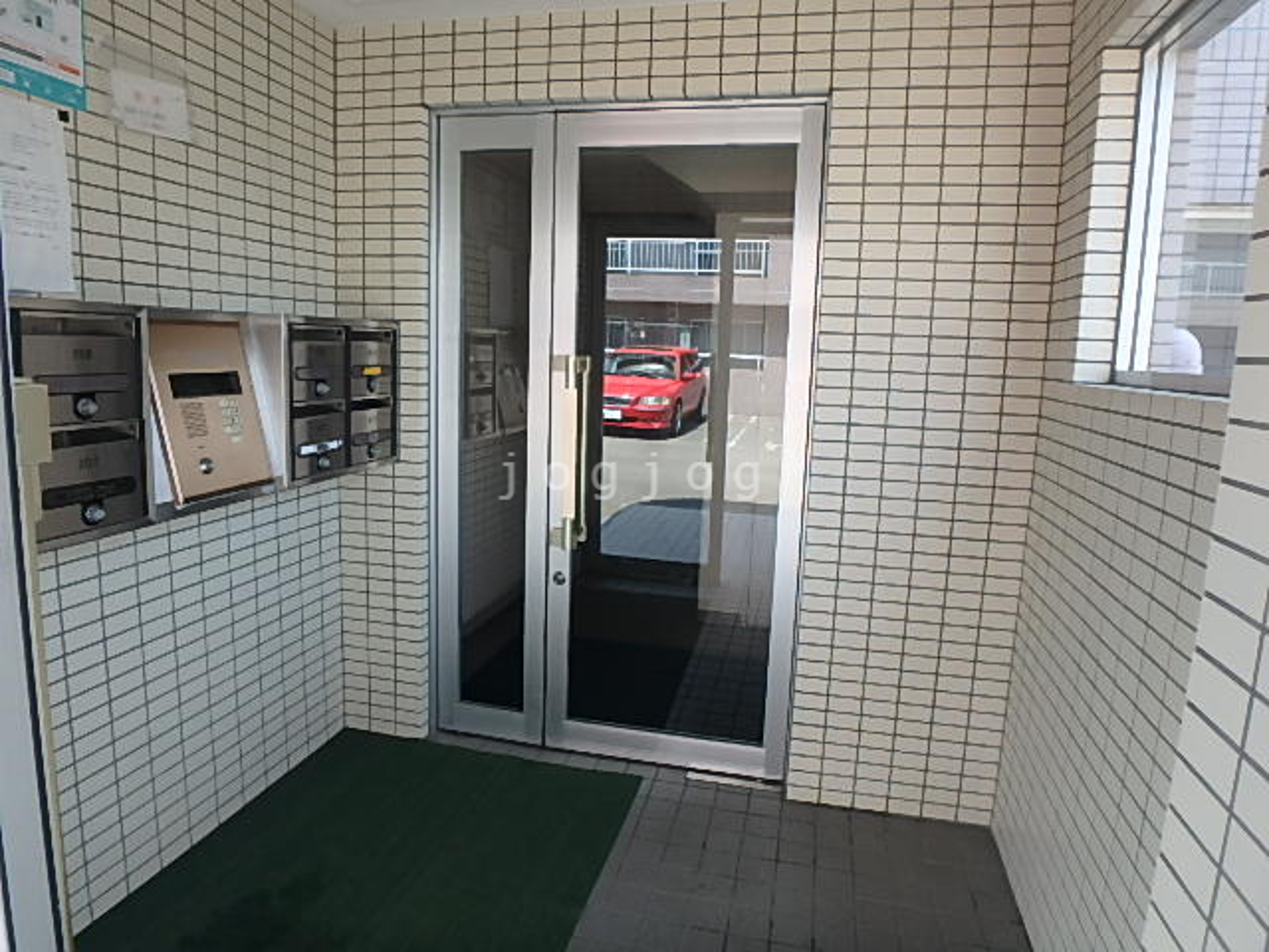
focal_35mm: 21
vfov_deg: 63.4
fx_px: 770
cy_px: 476
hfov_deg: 79.0
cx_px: 634
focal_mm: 3.7
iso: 125
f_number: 3.5
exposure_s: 1/60
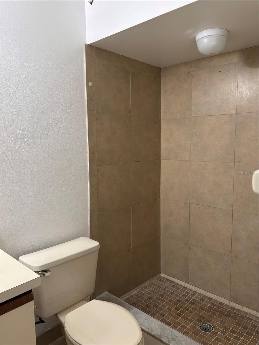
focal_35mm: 26
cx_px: 130
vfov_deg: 67.3
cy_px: 172
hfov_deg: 53.1
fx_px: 259
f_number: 1.6
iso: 100
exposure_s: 1/60
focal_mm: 5.96
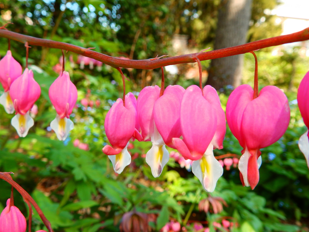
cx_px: 155
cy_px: 117
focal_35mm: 33
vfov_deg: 43.0
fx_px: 295
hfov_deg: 55.3
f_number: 3.7
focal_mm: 5.7
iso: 80
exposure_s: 1/80
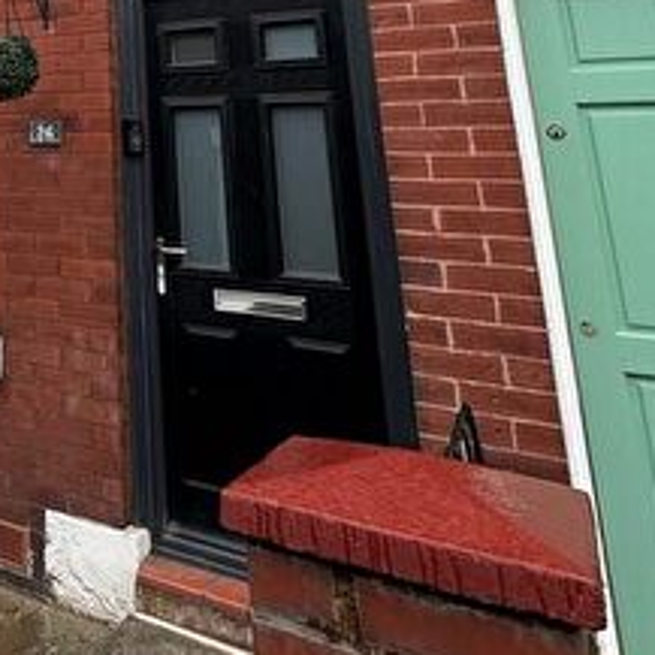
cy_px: -41
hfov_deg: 33.6
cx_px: -139
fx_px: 856
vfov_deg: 36.4
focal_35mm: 40
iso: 40
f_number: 2.2
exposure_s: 1/250
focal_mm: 2.22
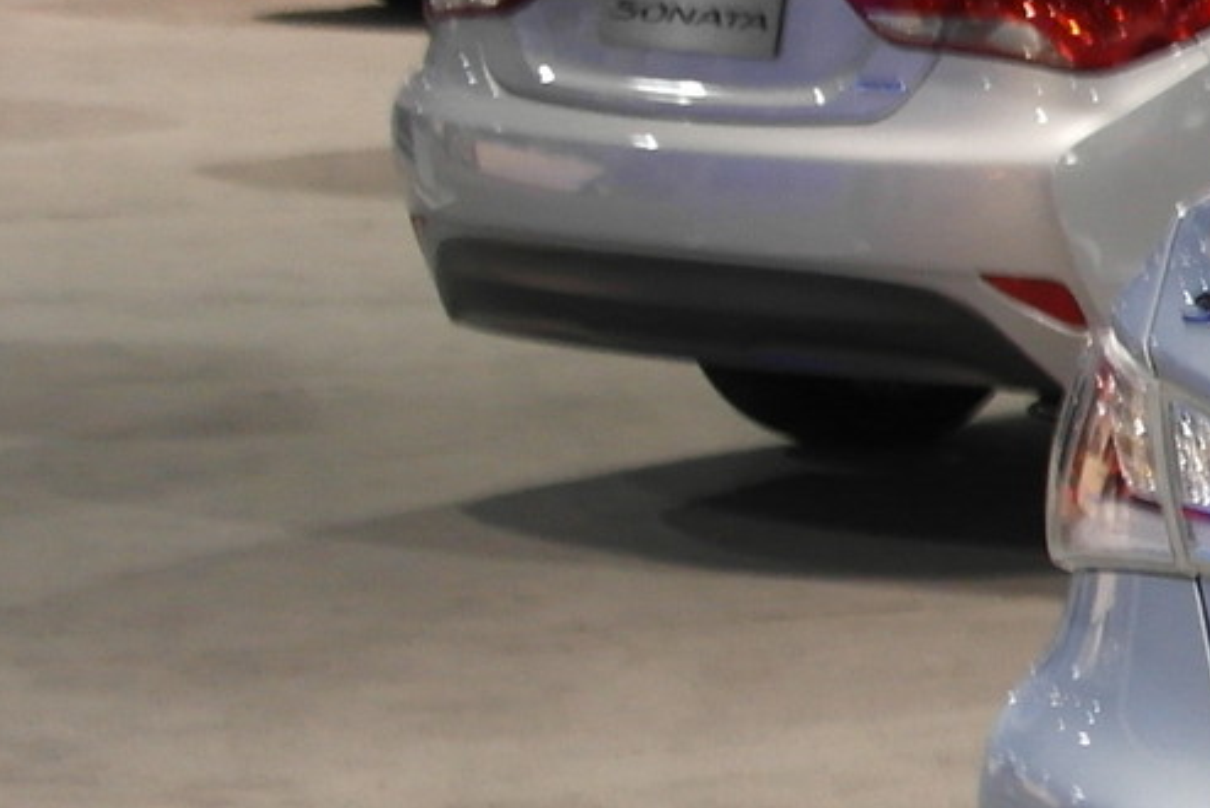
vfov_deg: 9.0
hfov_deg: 11.2
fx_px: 5110
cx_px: 2940
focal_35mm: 152
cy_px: 694
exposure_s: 1/25
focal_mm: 20
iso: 400
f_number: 3.5
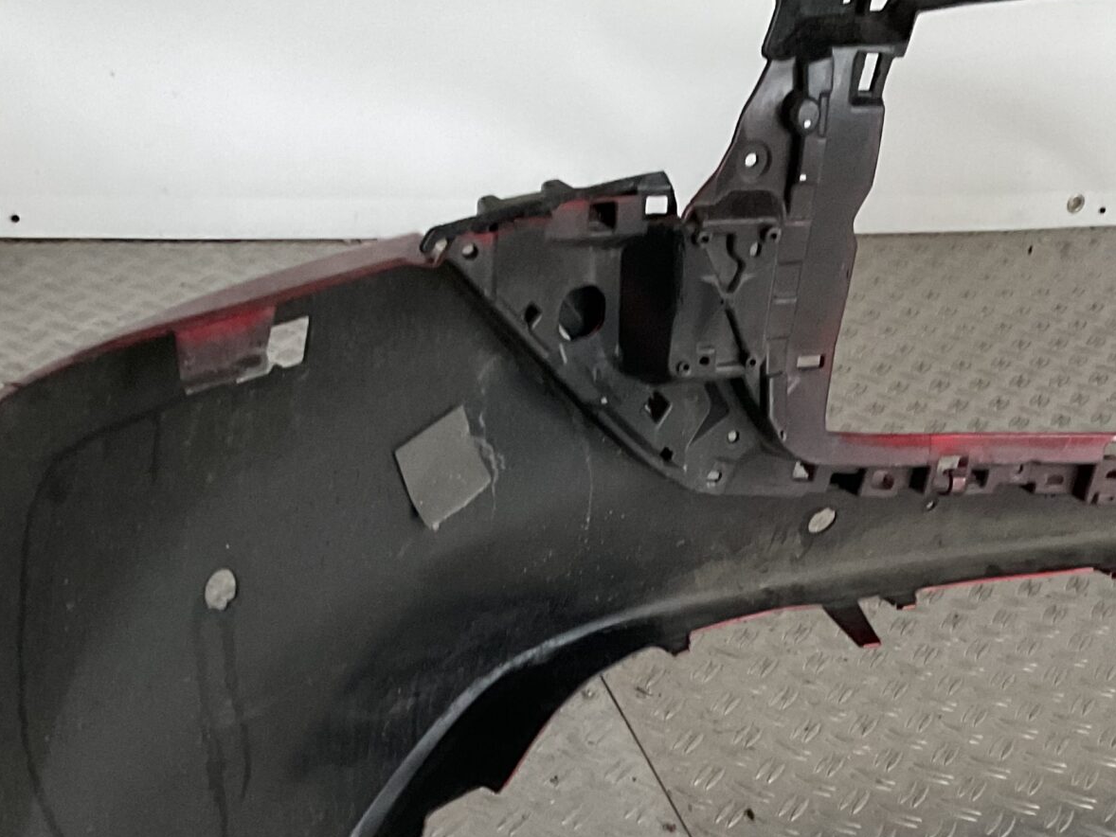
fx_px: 2031
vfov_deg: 22.9
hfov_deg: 30.6
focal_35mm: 63
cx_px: 680
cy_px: 704
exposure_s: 1/25
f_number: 1.8
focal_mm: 3
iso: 250
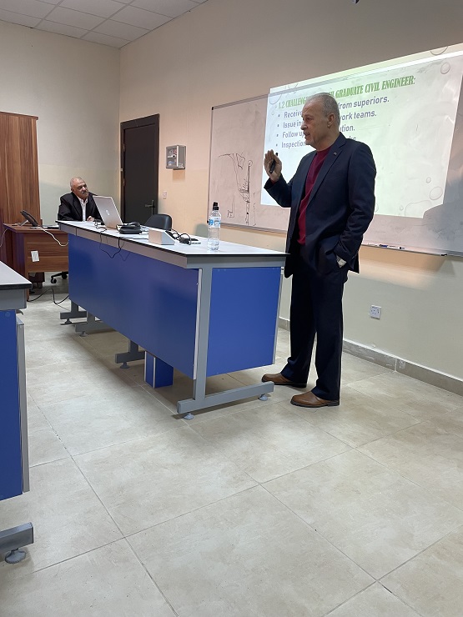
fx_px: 464
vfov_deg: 67.3
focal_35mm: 26
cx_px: 232
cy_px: 308
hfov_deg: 53.1
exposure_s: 1/50
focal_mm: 4.2
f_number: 1.6
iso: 100
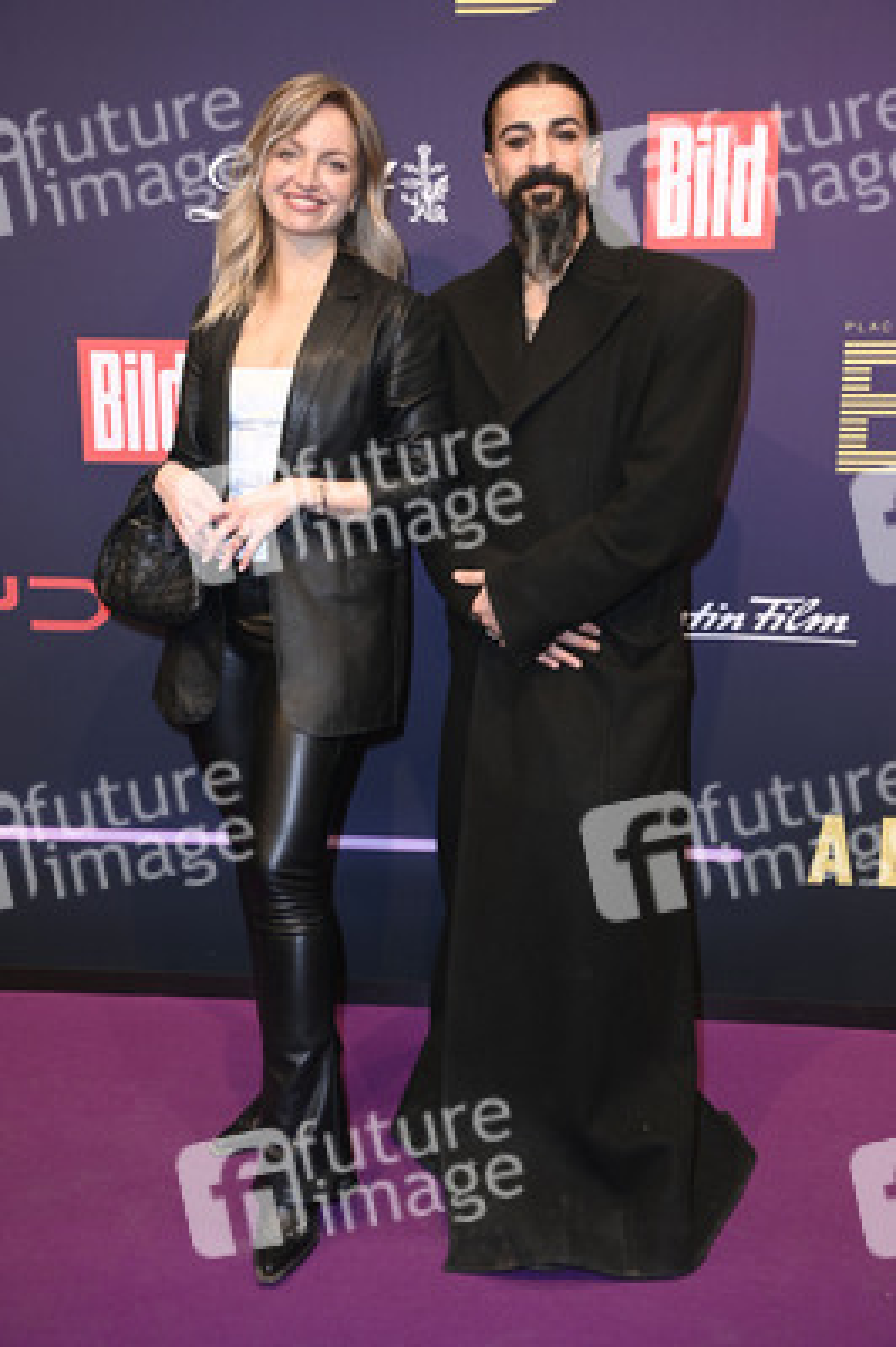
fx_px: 1645
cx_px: 448
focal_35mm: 44
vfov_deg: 44.5
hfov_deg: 30.5
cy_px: 674
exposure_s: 1/250
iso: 500
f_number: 5.6
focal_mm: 44
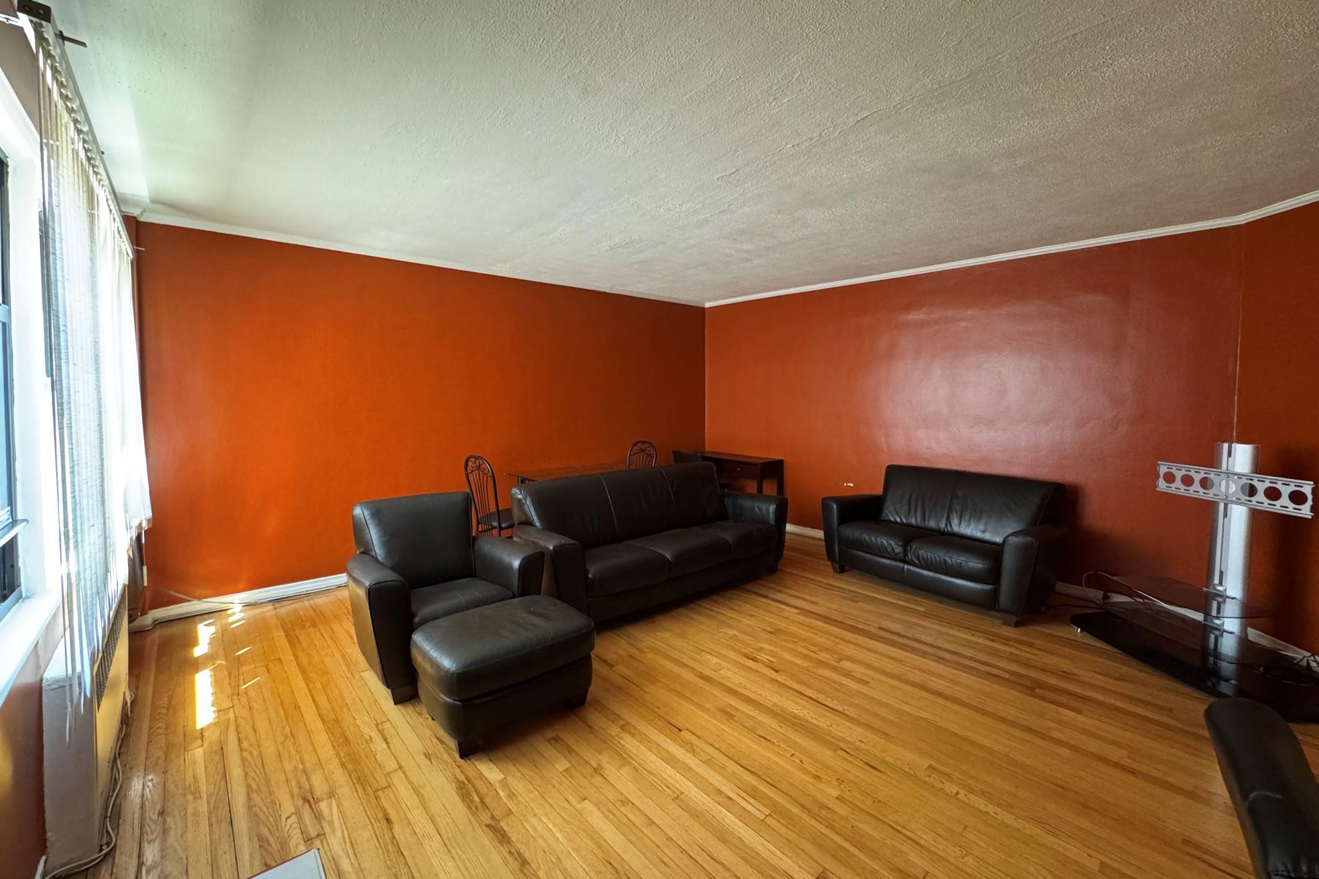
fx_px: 549
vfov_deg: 77.2
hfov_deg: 100.4
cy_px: 414
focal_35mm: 15
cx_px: 670
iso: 640
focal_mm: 2.22
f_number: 2.2
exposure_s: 1/60
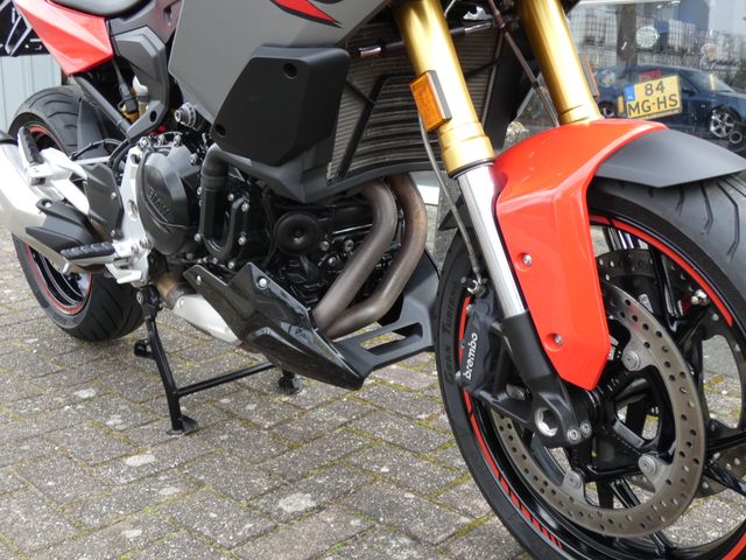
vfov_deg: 35.1
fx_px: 884
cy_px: 280
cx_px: 373
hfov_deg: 45.8
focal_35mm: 41
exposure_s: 1/80
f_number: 3.6
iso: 80
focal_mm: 7.3
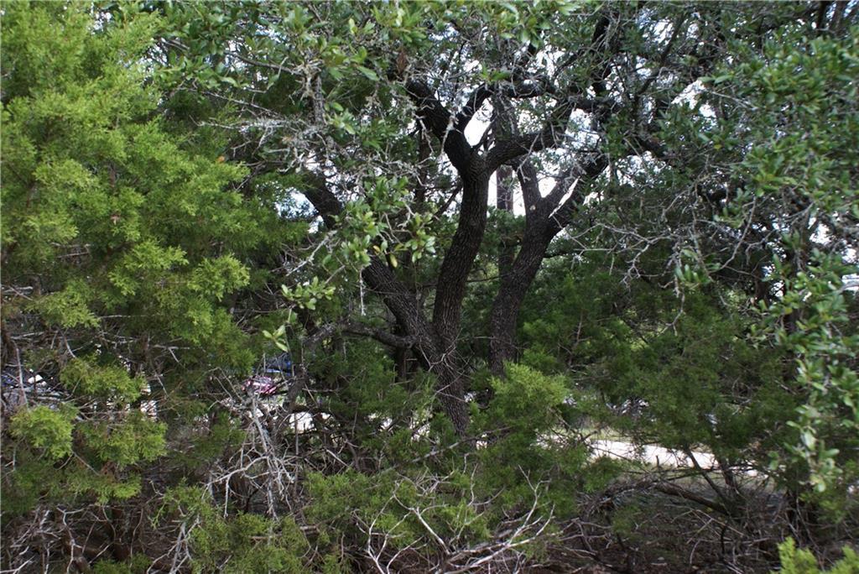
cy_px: 287
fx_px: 931
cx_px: 430
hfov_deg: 49.5
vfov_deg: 34.3
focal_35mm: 39
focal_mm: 26
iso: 100
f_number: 6.3
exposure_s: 1/60
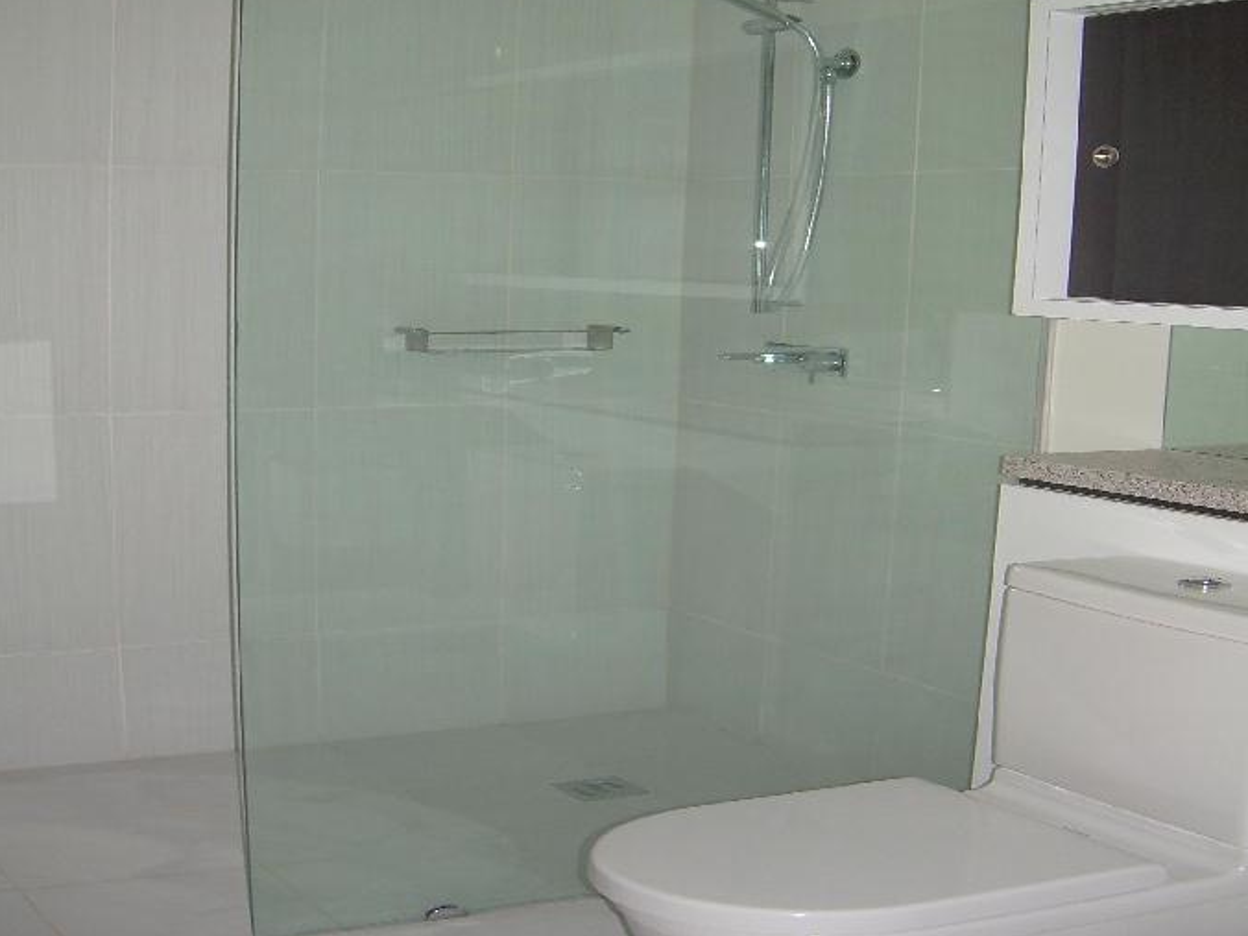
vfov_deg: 32.1
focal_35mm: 45
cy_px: 384
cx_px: 702
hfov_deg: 42.0
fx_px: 1622
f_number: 2.8
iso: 50
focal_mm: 6.3
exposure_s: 1/60
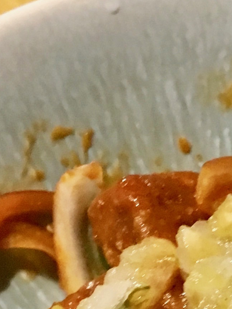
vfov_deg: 14.0
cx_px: 363
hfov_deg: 10.6
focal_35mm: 135
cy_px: 407
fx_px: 1206
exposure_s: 1/25
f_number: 2.2
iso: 200
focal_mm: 4.15
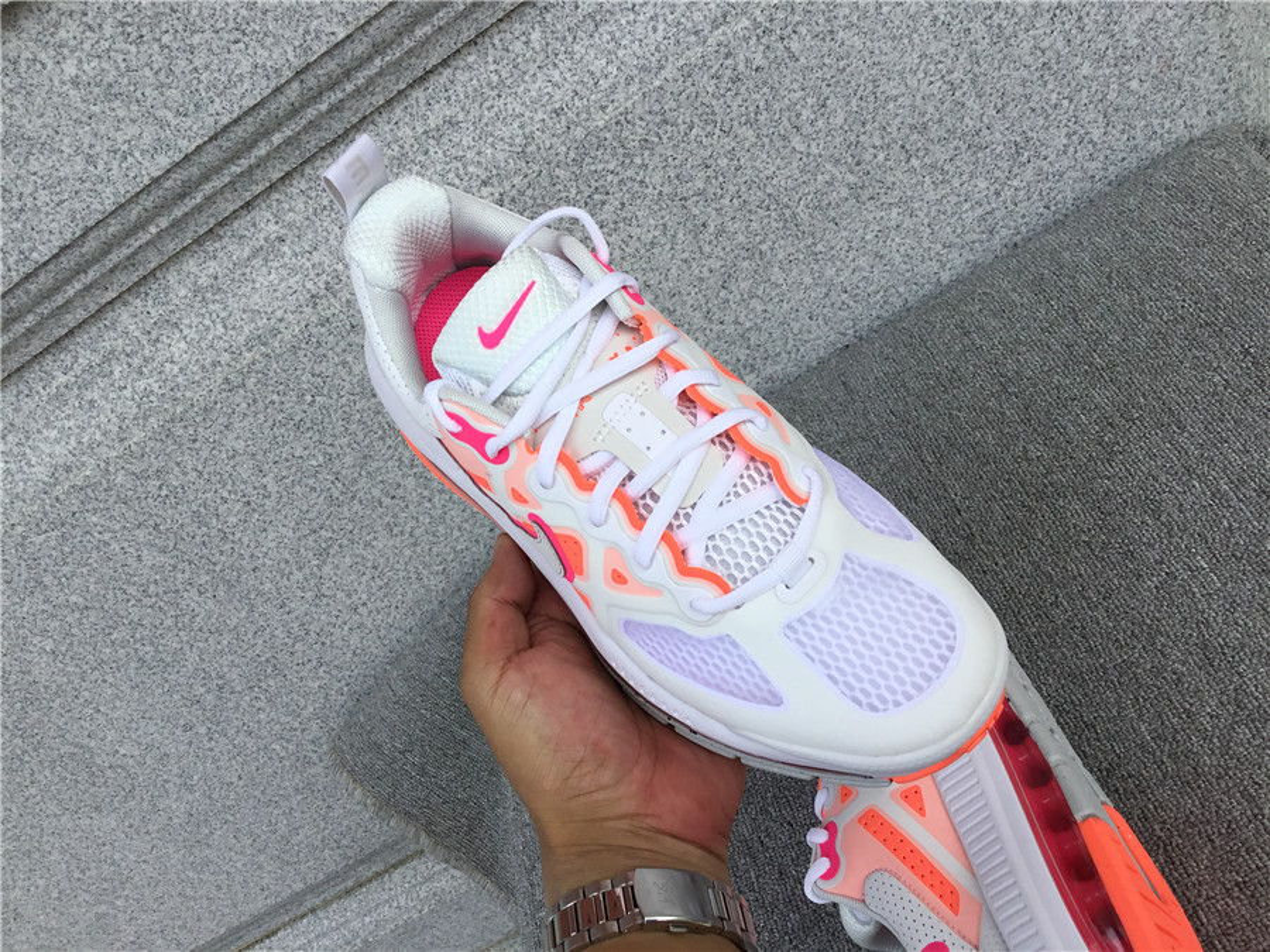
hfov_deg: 58.4
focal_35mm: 31
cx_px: 635
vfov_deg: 45.4
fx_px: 1137
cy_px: 476
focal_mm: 3.3
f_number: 2.4
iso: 25
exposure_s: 1/691
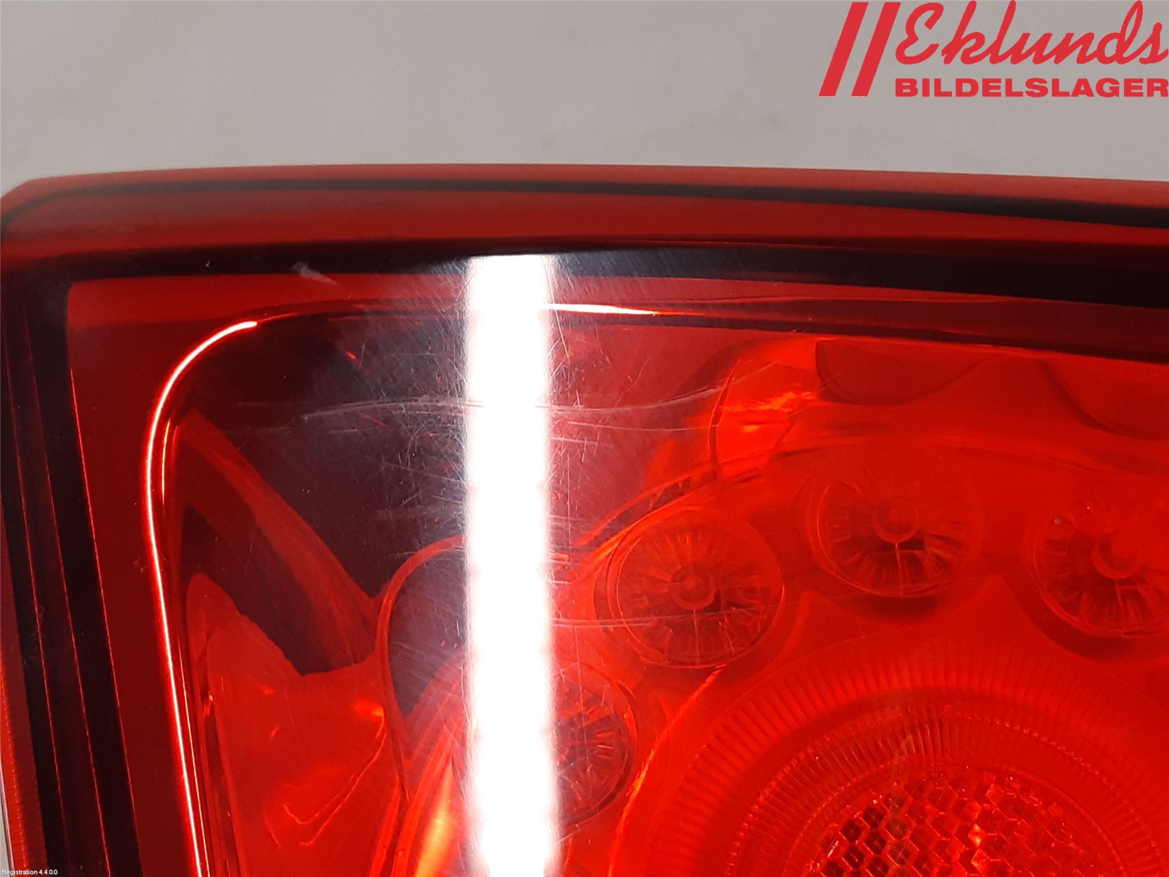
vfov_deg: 53.1
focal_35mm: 26
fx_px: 878
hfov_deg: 67.3
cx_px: 584
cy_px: 438
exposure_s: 1/50
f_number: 1.7
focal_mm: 3.93
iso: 100
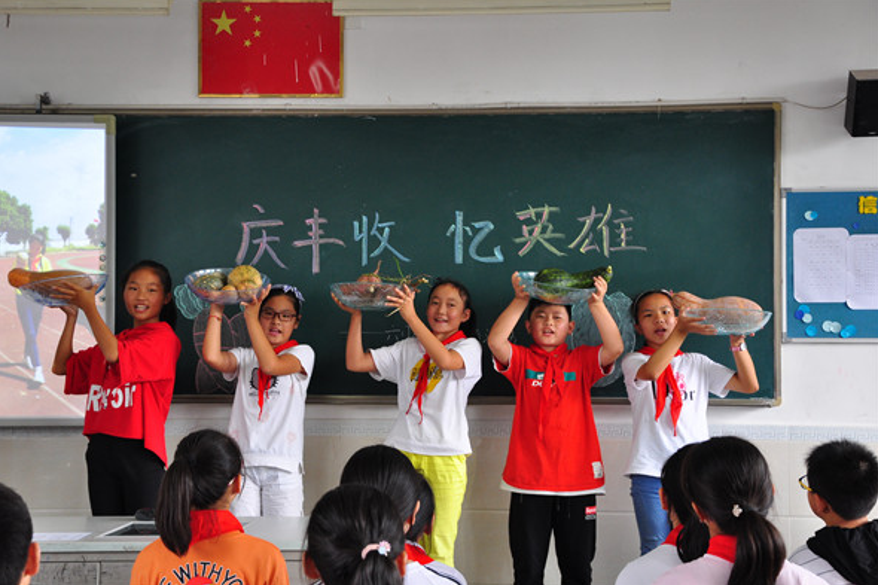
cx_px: 433
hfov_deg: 31.4
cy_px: 292
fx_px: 1560
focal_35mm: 64
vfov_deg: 21.2
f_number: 6.3
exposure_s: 1/60
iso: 560
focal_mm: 42
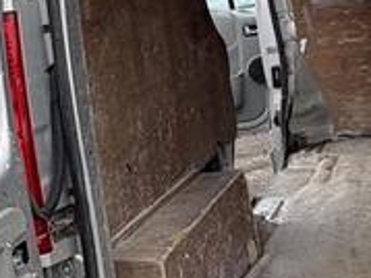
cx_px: 39
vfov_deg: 20.9
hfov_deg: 26.9
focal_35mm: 70
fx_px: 750
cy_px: 174
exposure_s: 1/253
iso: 50
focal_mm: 2.22
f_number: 2.2
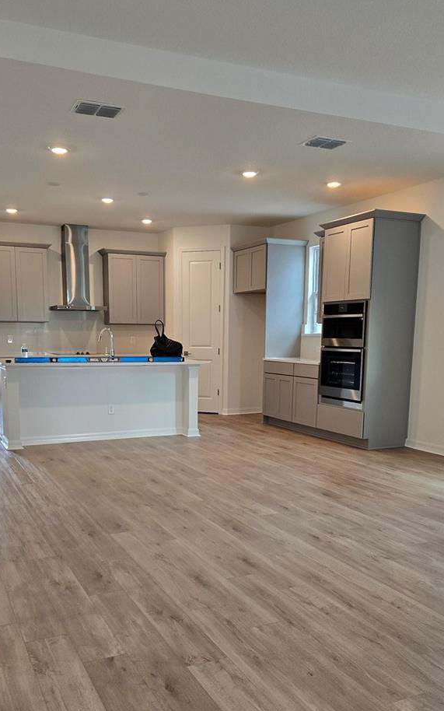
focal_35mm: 32
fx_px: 620
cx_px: 184
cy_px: 427
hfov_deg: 39.3
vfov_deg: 59.2
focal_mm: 6.3
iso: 125
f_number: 1.7
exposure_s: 1/120
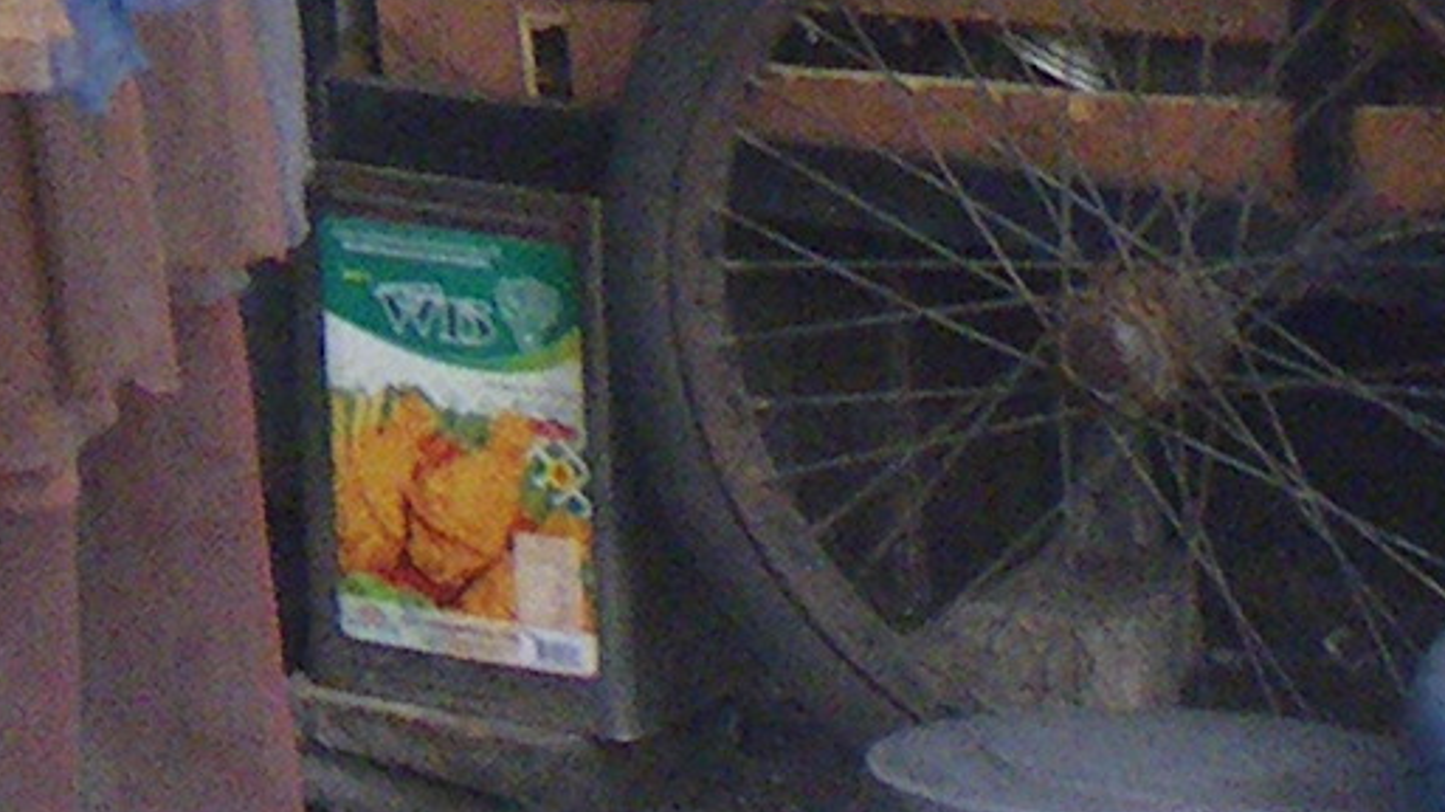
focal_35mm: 217
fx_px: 8311
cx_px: -3177
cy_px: -2092
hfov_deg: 8.2
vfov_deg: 5.1
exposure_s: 1/50
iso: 200
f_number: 3.5
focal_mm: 5
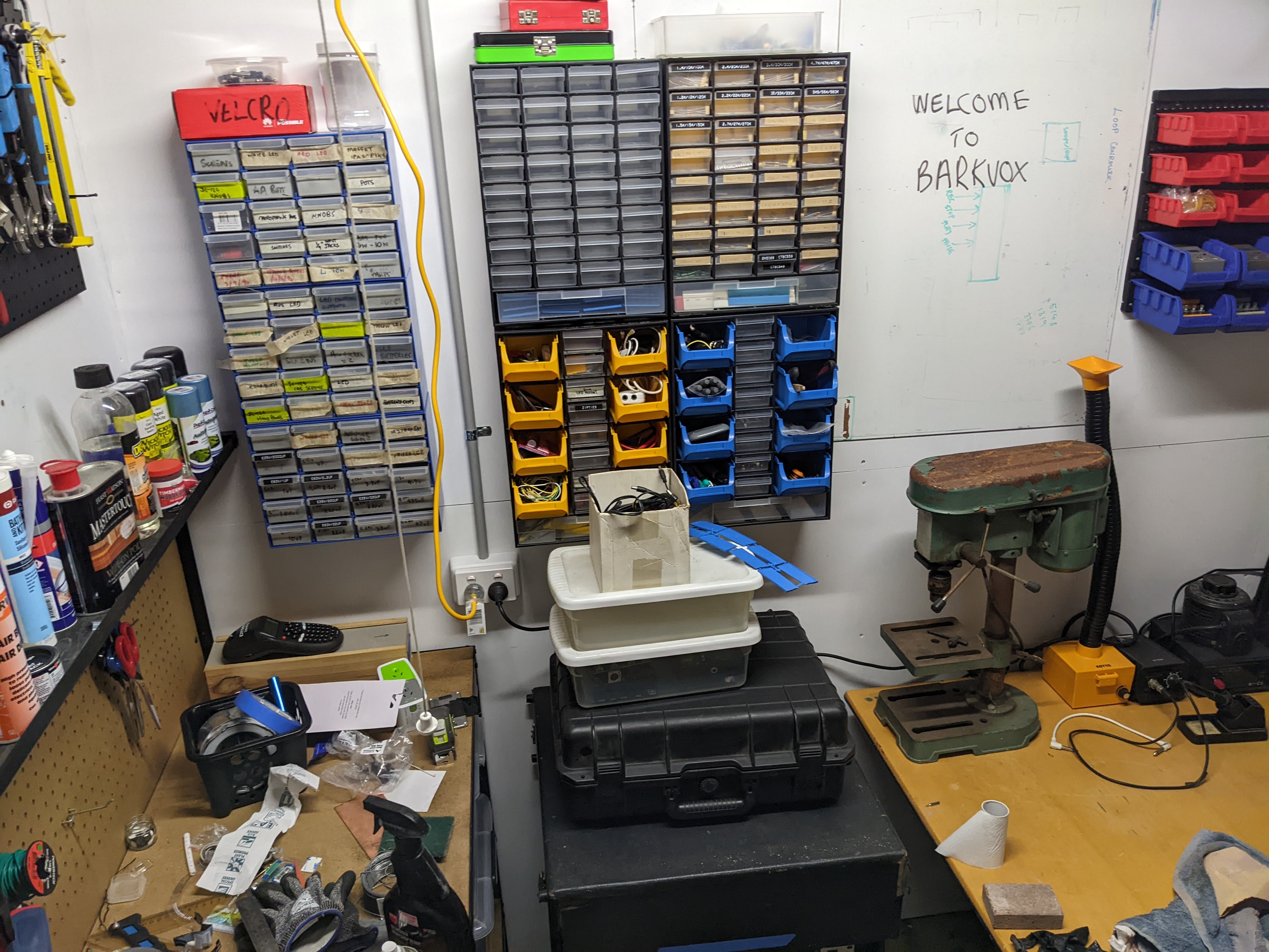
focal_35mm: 27
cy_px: 476
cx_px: 634
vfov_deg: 51.4
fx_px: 990
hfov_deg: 65.3
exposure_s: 1/99.9
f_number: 1.73
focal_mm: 4.38
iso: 290
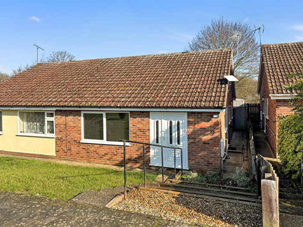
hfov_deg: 67.3
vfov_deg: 53.1
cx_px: 152
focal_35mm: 26
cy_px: 114
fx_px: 228
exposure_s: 1/1984
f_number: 1.6
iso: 50
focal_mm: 5.96
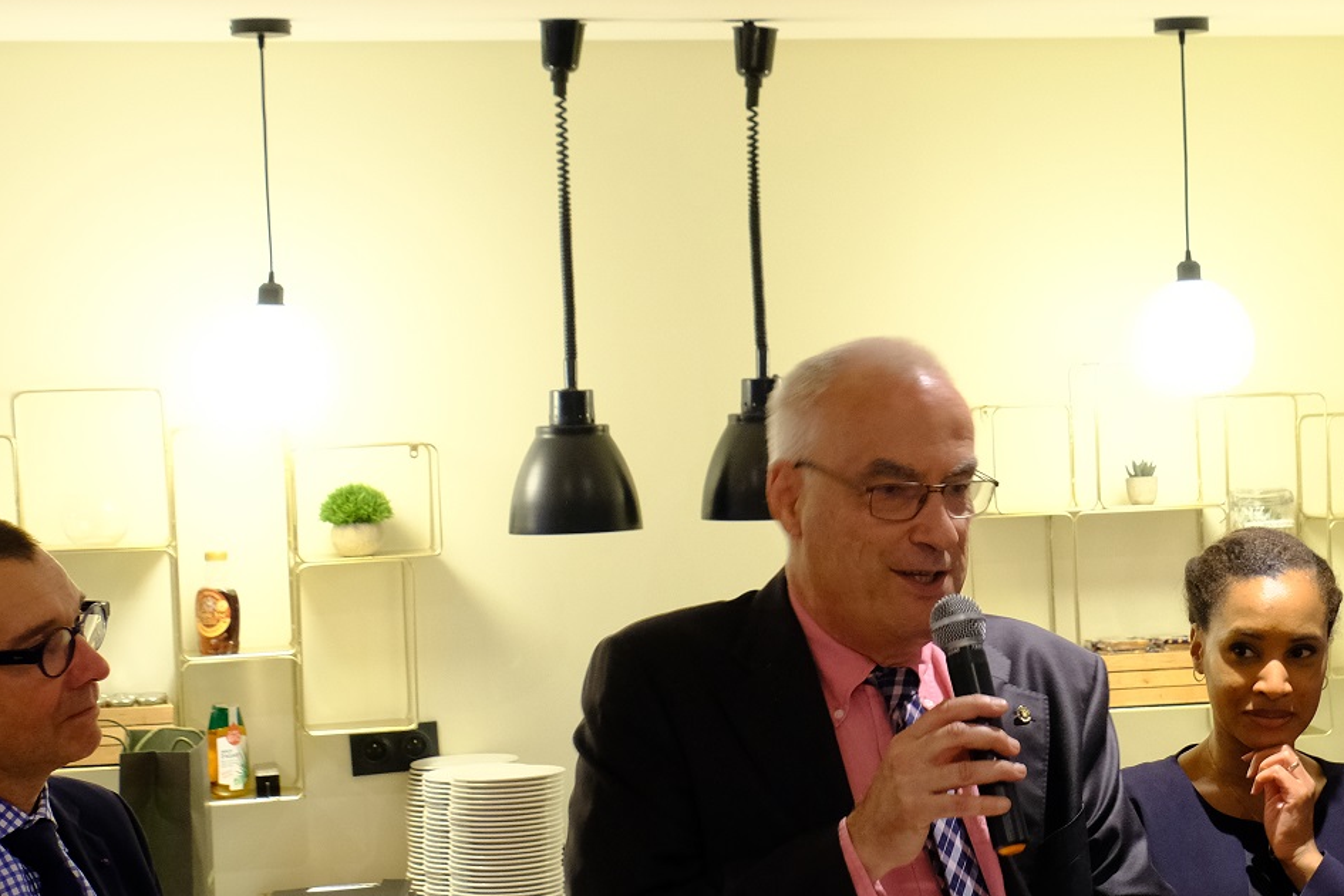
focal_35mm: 88
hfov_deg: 22.7
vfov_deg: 15.5
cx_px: 1109
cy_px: 539
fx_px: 3285
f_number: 5.6
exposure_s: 1/10
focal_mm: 27.9
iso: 1600
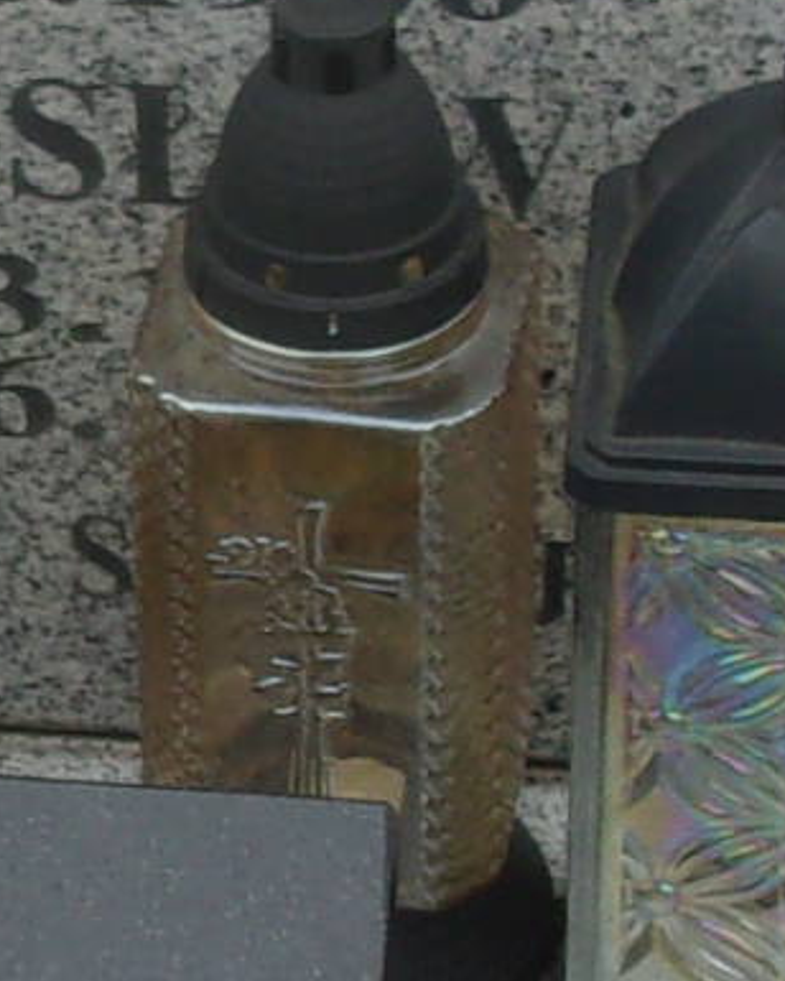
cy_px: 359
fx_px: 5344
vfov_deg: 10.5
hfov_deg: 8.2
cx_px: -367
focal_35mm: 184
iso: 80
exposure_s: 1/180
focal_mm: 5.1
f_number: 3.9
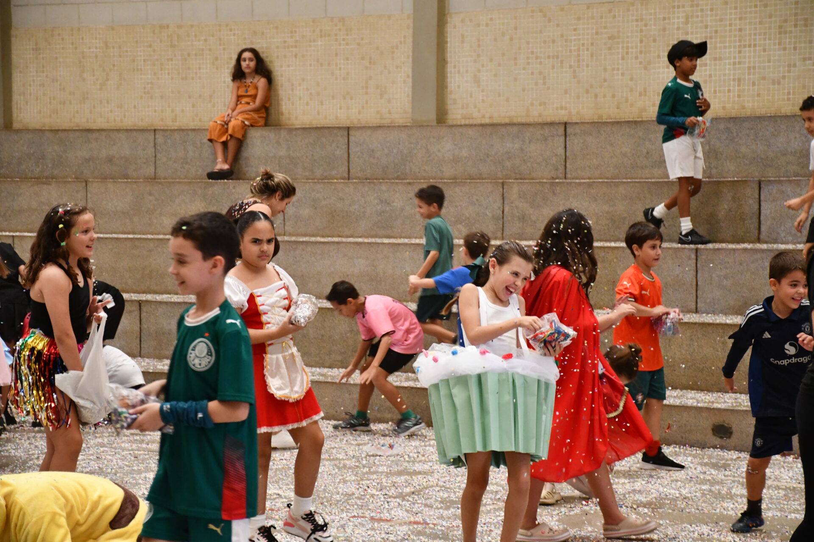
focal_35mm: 112
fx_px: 2532
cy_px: 271
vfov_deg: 12.2
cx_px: 407
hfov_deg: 18.3
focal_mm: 75
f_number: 5
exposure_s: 1/160
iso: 3200
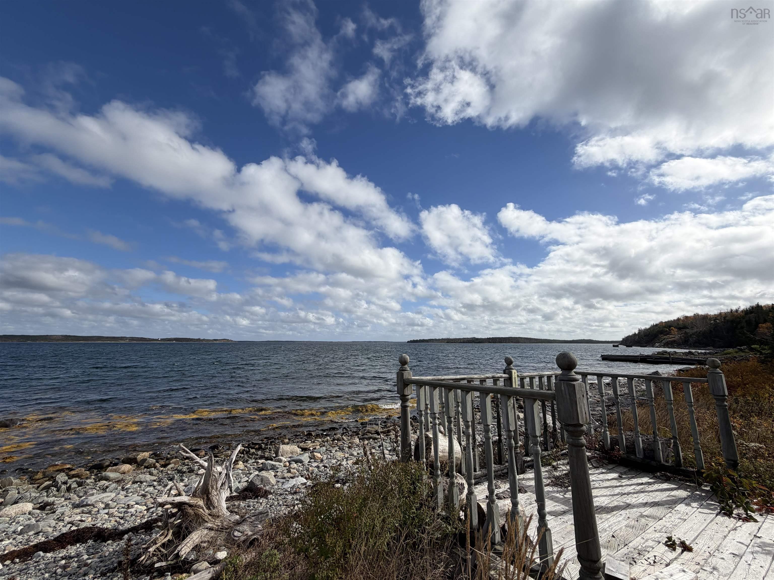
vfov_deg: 85.7
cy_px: 290
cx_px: 387
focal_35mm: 14
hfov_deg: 102.1
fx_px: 313
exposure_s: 1/1464
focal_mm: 2.22
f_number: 2.2
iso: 20
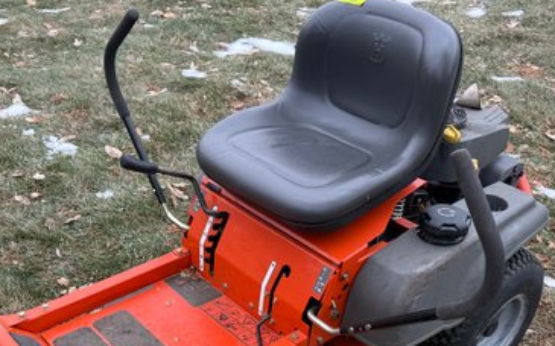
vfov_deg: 28.3
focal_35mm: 44
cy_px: 300
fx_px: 665
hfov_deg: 44.8
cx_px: 195
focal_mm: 6.76
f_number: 1.78
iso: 80
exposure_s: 1/567
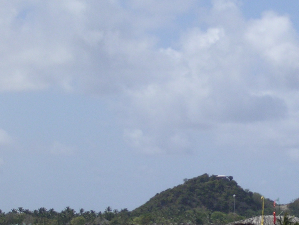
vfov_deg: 6.1
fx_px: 2116
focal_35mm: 245
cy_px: 192
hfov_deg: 8.0
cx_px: 311
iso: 100
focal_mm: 17.4
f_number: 4.9
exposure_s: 1/658
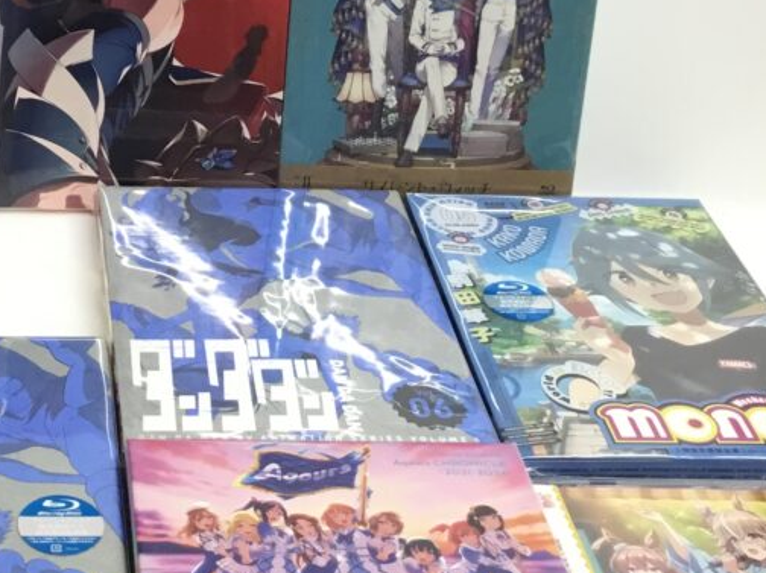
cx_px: 103
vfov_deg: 23.2
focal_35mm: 63
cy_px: 206
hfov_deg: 29.7
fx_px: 1393
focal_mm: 3.3
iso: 32
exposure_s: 1/30
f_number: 2.4
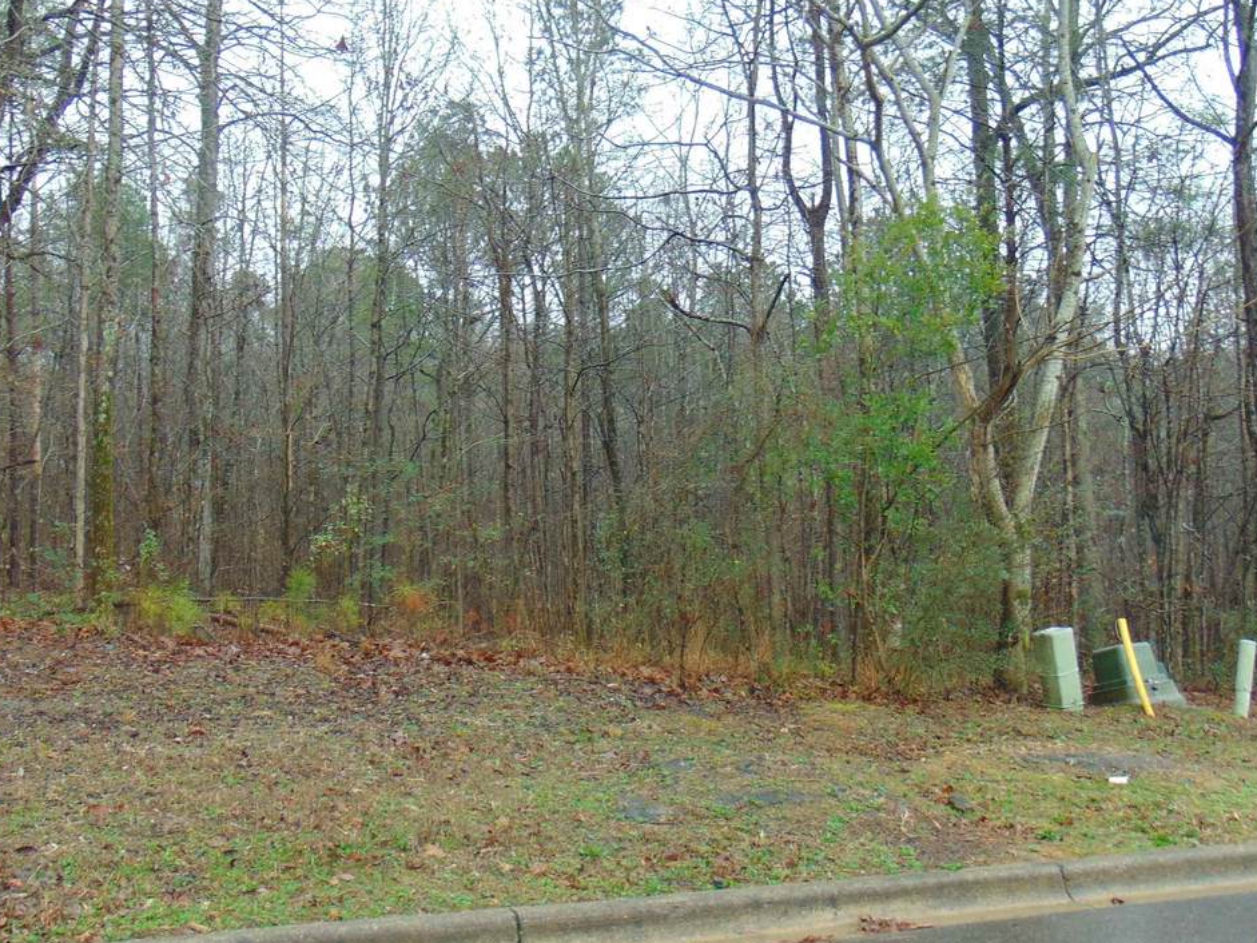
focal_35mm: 34
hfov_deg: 53.9
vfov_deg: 41.7
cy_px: 522
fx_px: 1235
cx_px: 601
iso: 80
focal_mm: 4.5
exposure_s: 1/60
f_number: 3
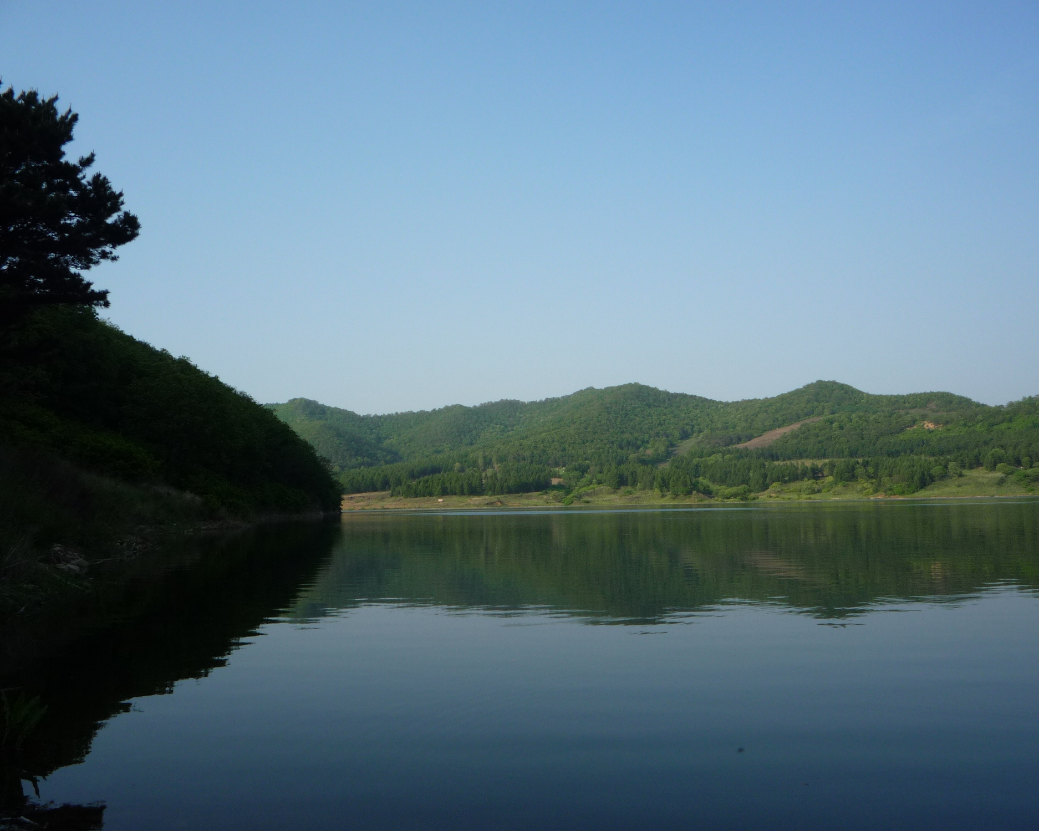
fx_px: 984
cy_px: 425
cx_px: 544
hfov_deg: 55.6
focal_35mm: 32
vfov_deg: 45.8
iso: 100
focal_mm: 5.2
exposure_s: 1/400
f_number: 4.5
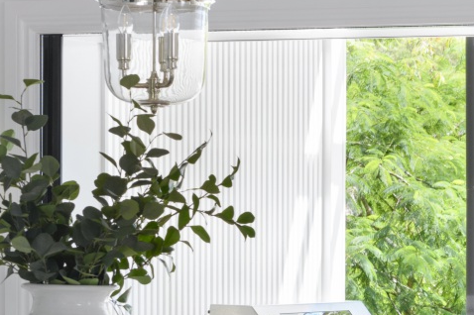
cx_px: 758
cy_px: 287
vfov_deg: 6.8
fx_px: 2645
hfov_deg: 9.9
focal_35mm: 201
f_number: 8
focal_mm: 50
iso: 100
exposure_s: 1/13
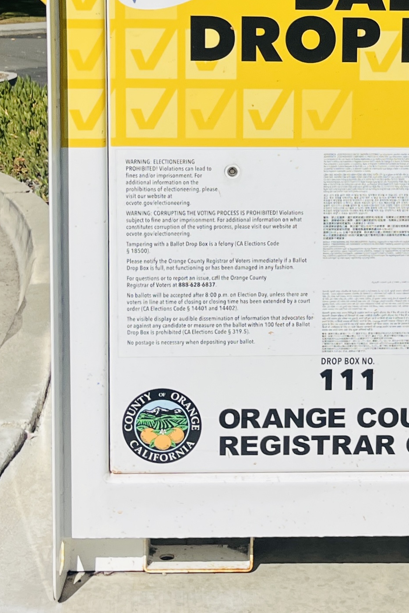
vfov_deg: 30.6
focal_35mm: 64
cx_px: 366
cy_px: 113
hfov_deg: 20.8
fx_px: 1091
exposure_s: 1/9901
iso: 50
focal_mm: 5.1
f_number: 1.6
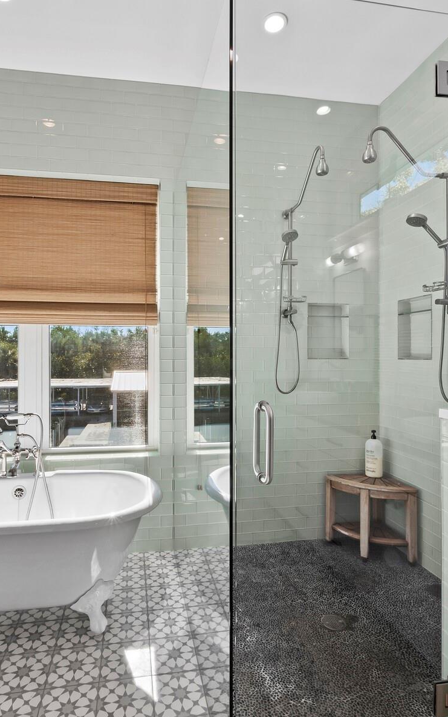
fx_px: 391
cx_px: 190
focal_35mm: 20
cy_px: 357
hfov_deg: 59.4
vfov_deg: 85.1
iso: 320
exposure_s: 1/10
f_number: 13
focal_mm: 7
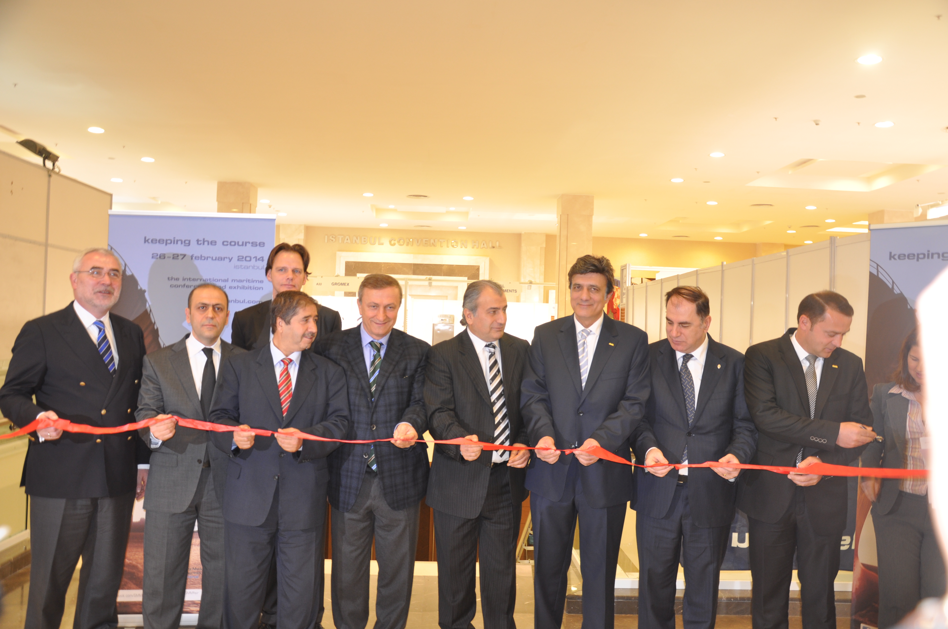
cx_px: 474
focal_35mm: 32
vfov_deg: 41.6
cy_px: 314
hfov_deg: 59.6
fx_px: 828
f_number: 3.8
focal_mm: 21
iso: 320
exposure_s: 1/13
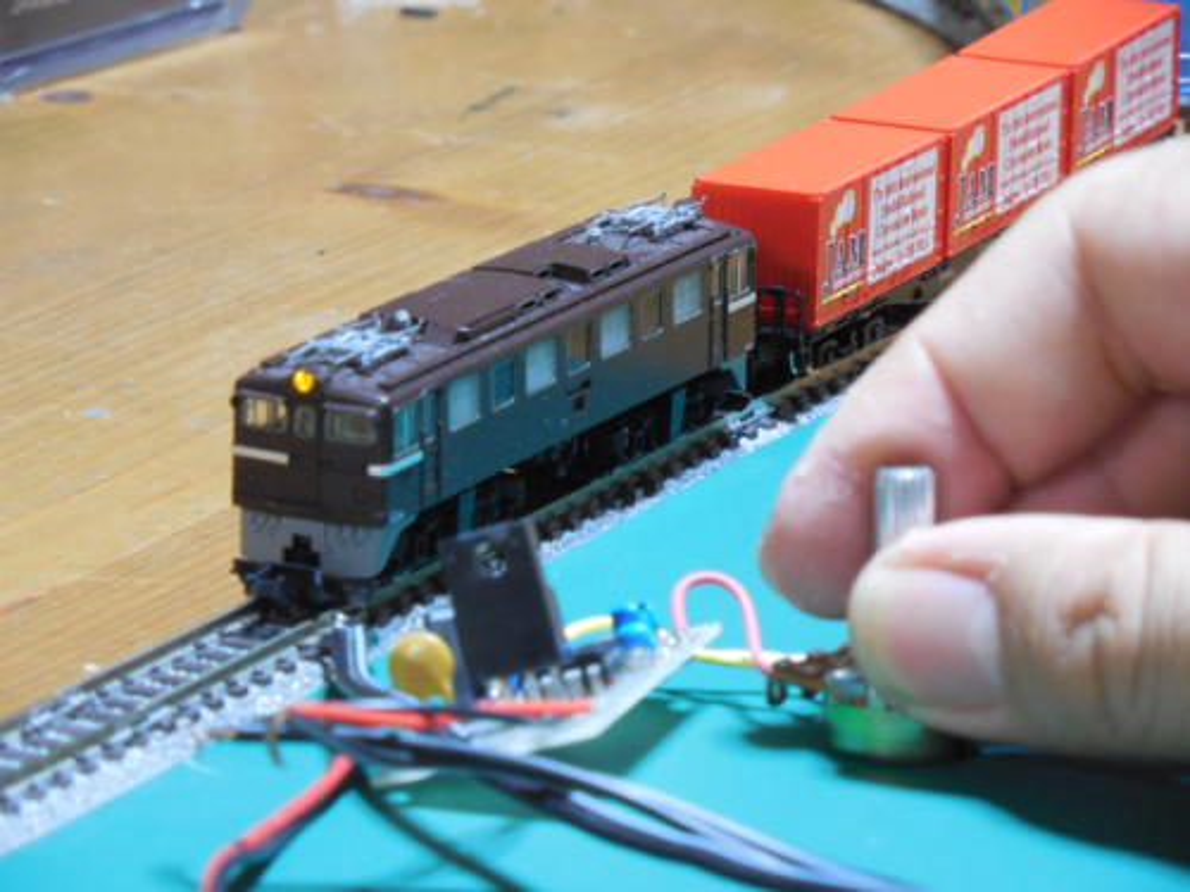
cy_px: 446
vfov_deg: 6.9
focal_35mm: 214
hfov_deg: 9.2
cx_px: 595
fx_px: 7357
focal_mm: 38.6
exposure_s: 1/4
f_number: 5.1
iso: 800
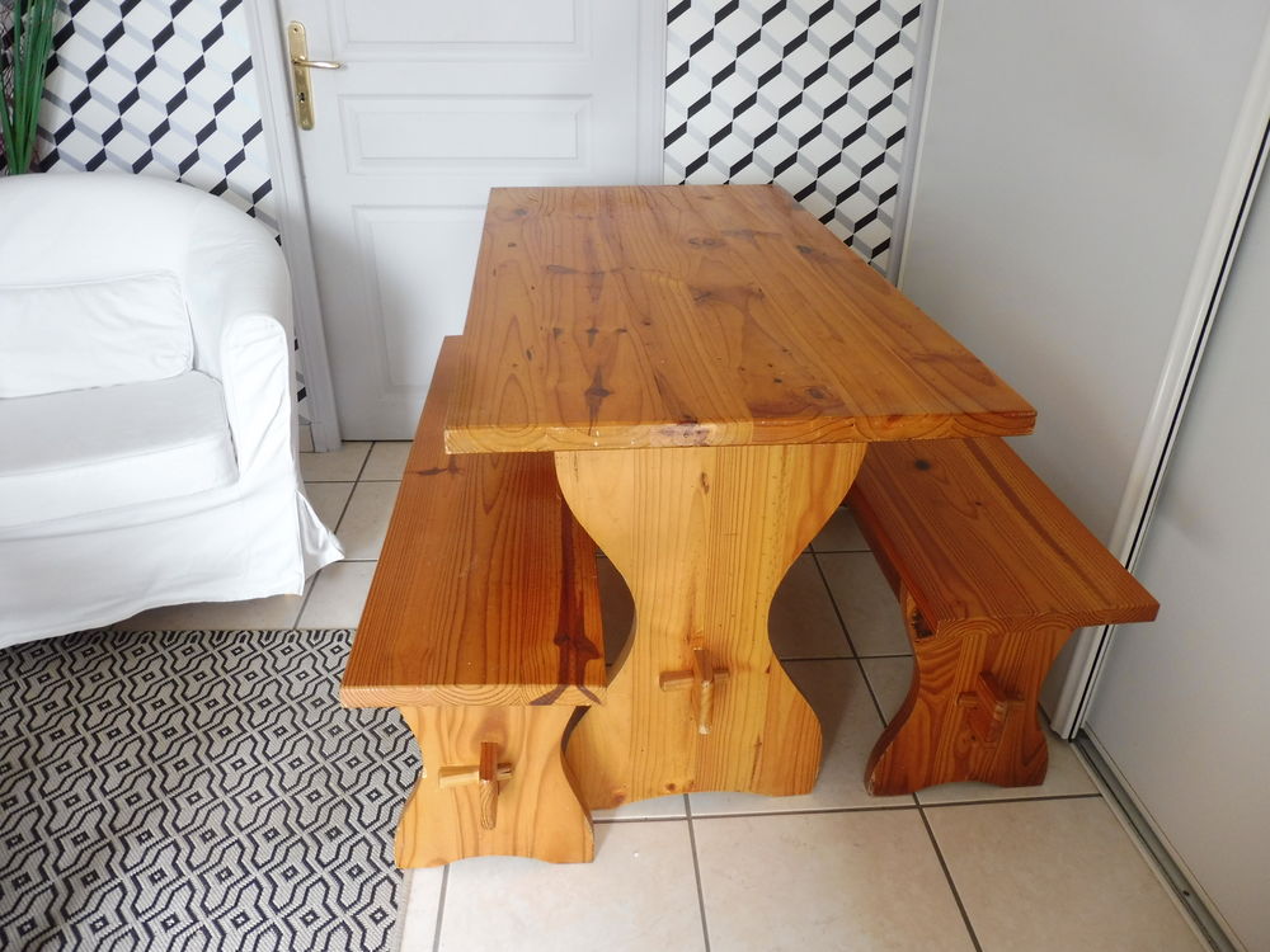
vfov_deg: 56.8
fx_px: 881
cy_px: 476
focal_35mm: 24
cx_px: 635
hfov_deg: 71.6
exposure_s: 1/60
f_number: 3.3
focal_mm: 4.3
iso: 160
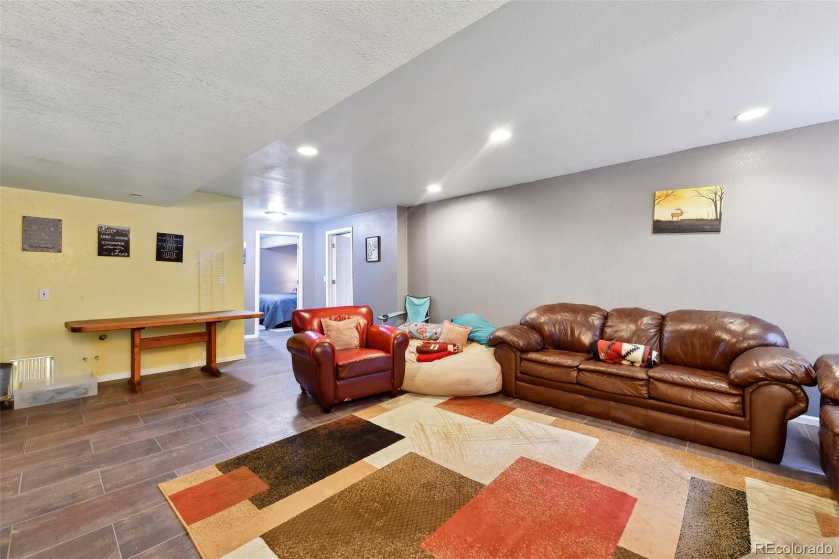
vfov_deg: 77.3
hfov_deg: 100.4
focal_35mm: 15
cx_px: 420
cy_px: 280
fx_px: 349
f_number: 11
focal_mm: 15
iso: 400
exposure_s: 1/1.67
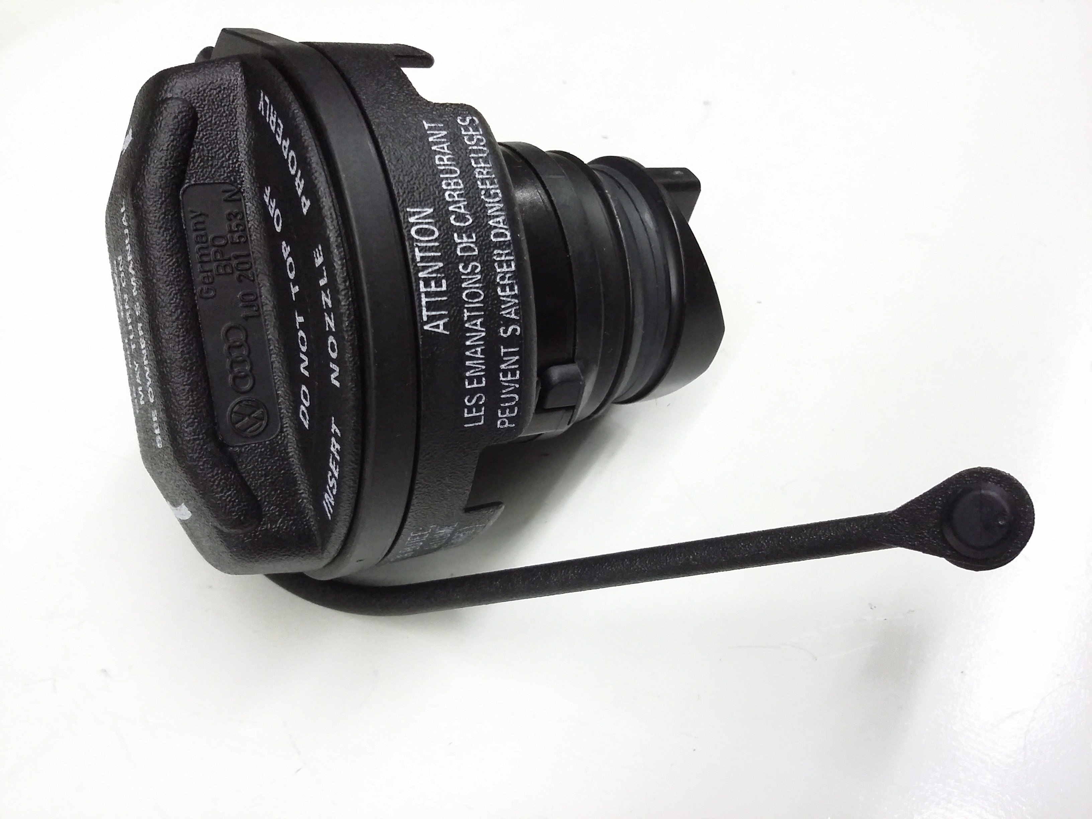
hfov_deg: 56.8
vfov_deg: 44.2
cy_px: 410
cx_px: 546
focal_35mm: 32
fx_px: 1009
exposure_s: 1/15
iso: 250
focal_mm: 3.4
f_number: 2.4
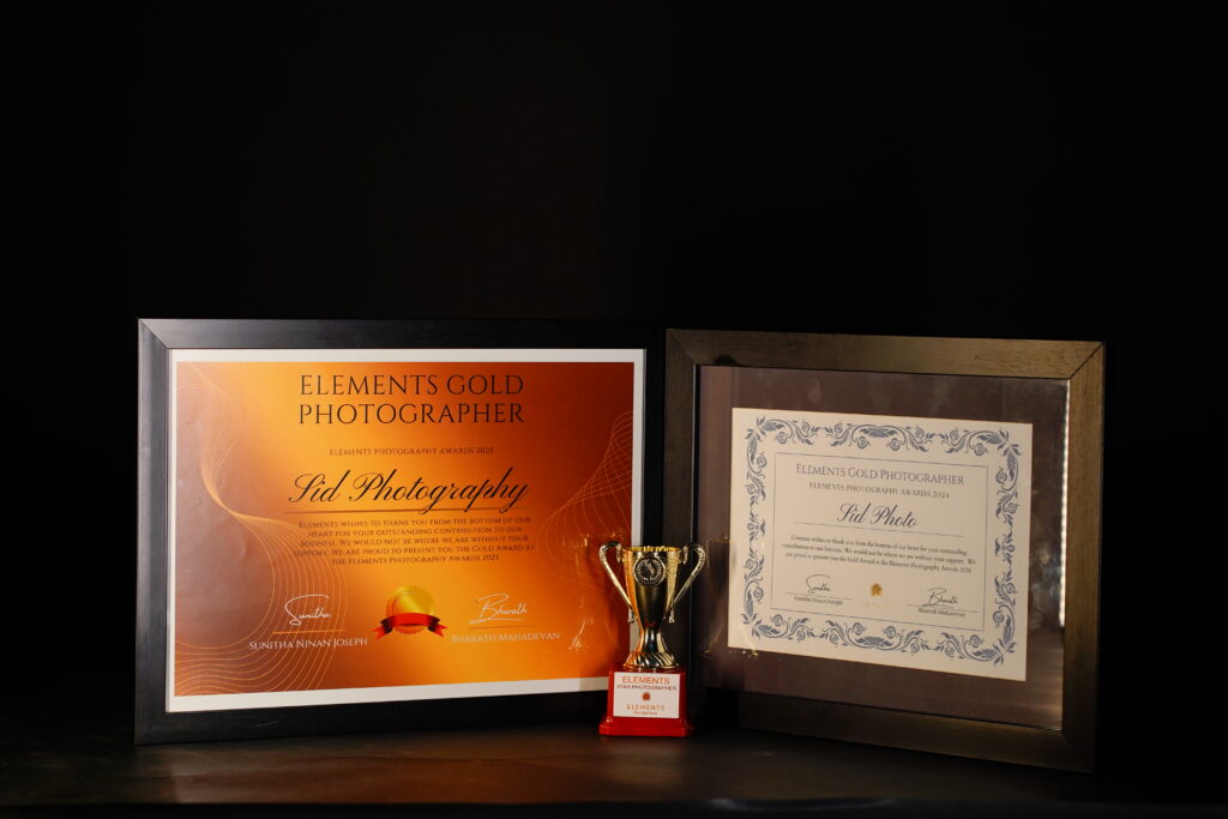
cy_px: 410
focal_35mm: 85
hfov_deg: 23.9
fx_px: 2900
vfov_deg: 16.1
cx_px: 614
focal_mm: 85
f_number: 5.6
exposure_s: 1/125
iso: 400
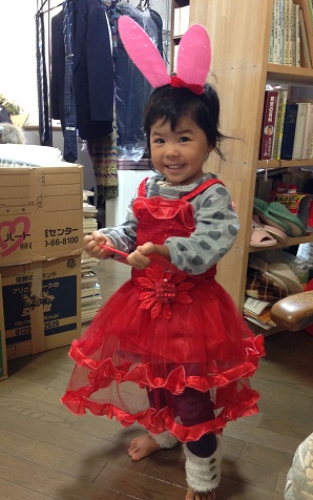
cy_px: 255
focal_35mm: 36
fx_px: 491
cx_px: 168
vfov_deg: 54.0
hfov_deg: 35.4
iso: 160
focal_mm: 4.12
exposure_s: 1/20
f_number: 2.4
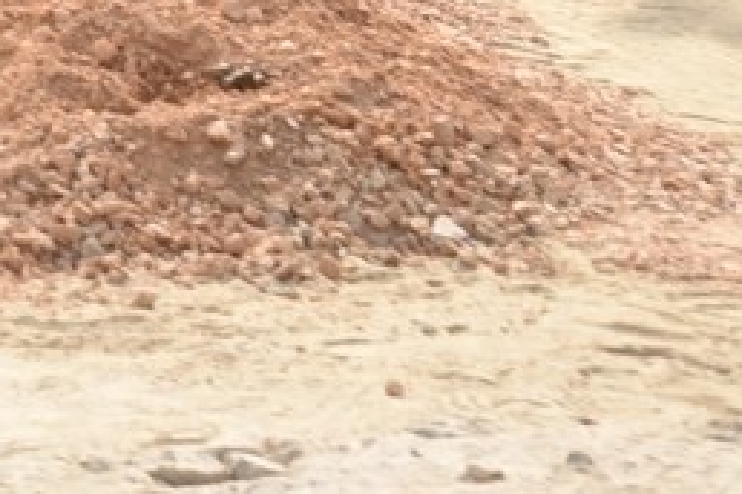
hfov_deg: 6.1
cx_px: -1310
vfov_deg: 4.3
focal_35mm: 317
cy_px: -658
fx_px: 6533
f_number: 14
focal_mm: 52
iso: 640
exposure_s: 1/800
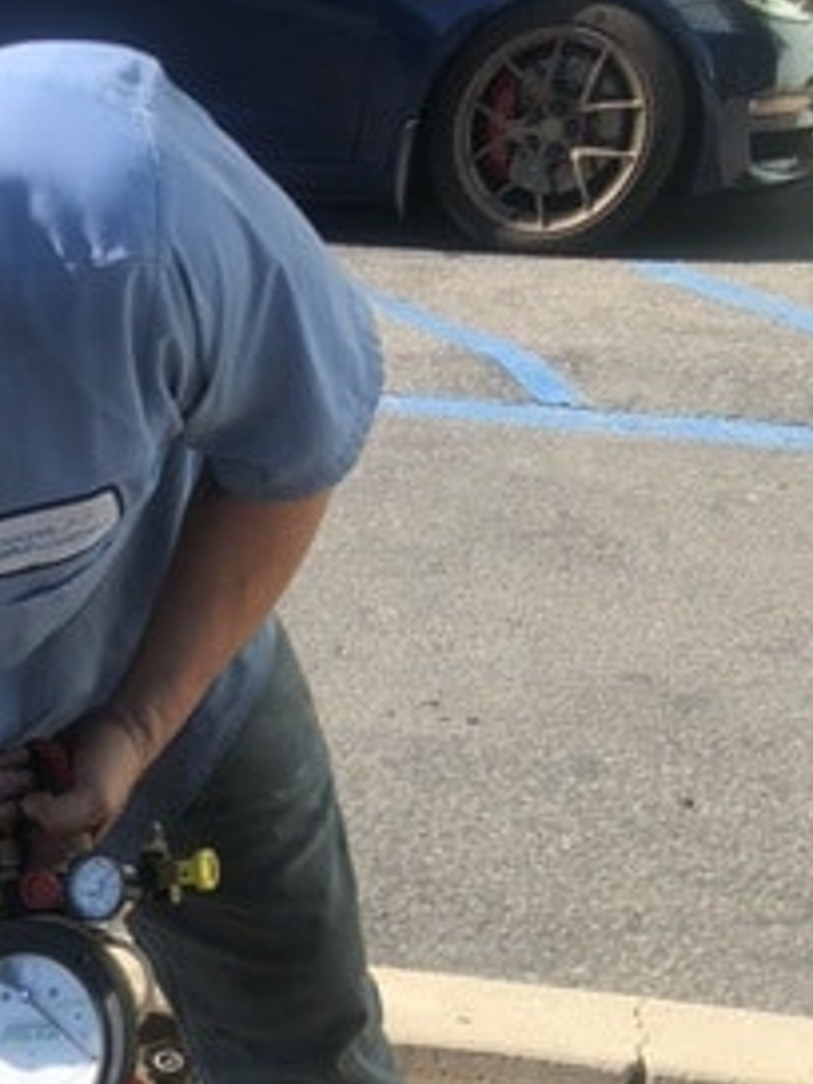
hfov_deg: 21.1
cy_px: 1120
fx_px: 2067
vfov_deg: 27.5
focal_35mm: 66
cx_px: -100
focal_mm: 3.99
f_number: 1.8
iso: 20
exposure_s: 1/1230
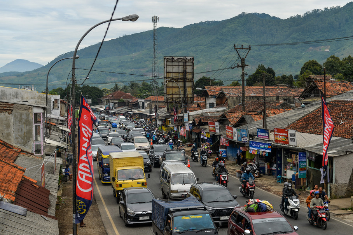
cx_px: 176
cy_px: 118
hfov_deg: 32.4
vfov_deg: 21.9
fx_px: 607
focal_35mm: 62
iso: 100
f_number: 5.6
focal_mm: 62
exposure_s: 1/800
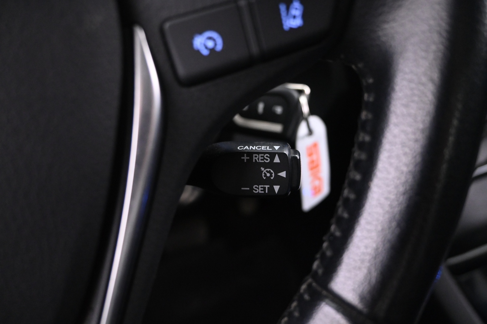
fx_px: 396
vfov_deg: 44.6
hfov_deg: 63.2
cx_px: 244
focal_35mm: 29
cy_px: 162
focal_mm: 19.5
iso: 3200
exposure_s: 1/13
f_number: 3.8
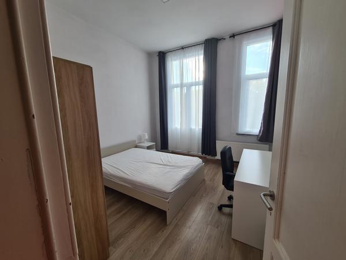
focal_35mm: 13
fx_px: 130
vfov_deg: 89.9
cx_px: 173
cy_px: 130
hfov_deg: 106.2
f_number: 2.2
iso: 50
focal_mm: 2.2
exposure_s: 1/167
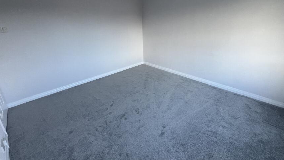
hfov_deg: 95.7
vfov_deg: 63.2
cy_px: 62
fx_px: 128
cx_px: 153
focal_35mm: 17
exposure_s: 1/100
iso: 100
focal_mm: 1.57
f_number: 1.8
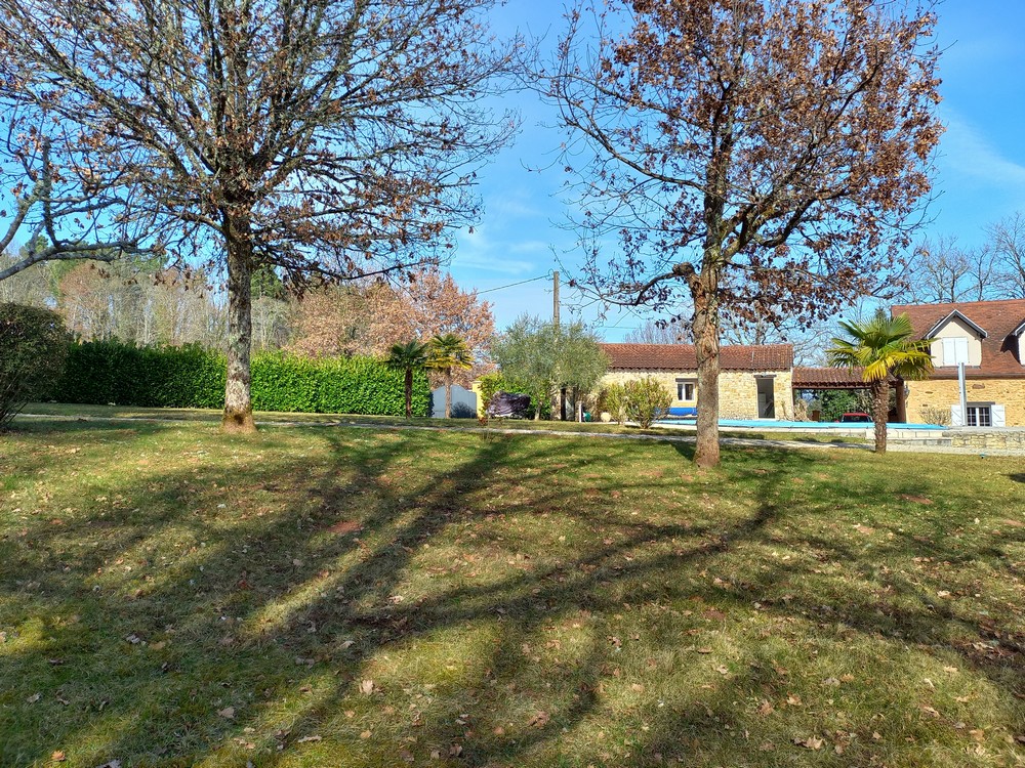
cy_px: 384
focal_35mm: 25
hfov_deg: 69.4
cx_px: 512
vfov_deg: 54.9
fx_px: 740
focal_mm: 4.65
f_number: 1.8
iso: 50
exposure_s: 1/638
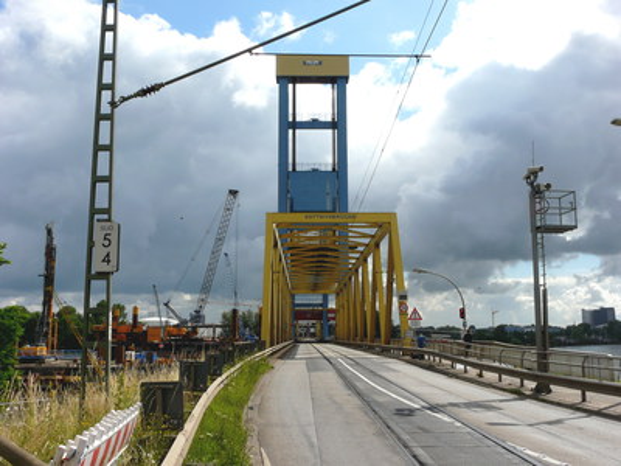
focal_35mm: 35
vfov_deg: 40.7
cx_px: 310
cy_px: 233
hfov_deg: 52.6
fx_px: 628
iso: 100
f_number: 7.1
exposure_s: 1/400
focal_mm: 5.7
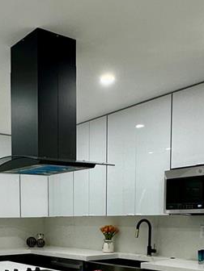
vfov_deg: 35.3
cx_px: 39
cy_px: 257
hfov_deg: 28.4
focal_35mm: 50
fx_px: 393
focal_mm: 2.22
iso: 160
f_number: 2.2
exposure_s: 1/120
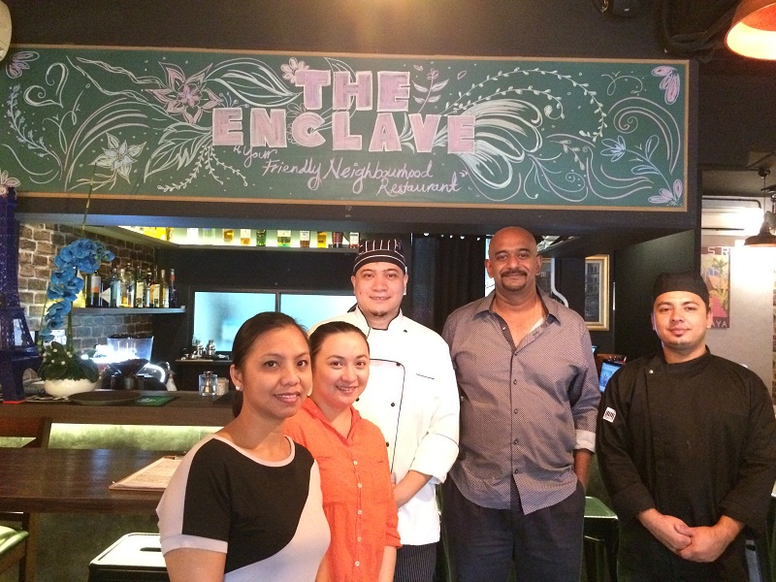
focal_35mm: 29
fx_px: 650
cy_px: 291
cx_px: 388
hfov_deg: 61.7
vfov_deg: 48.2
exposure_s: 1/17
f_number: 2.2
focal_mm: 4.15
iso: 800
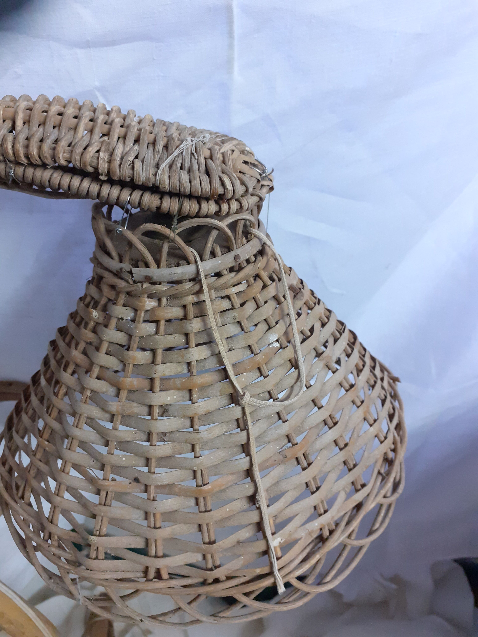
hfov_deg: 51.4
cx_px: 239
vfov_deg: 65.3
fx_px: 497
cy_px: 318
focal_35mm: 27
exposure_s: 1/50
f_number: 1.9
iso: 250
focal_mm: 3.6
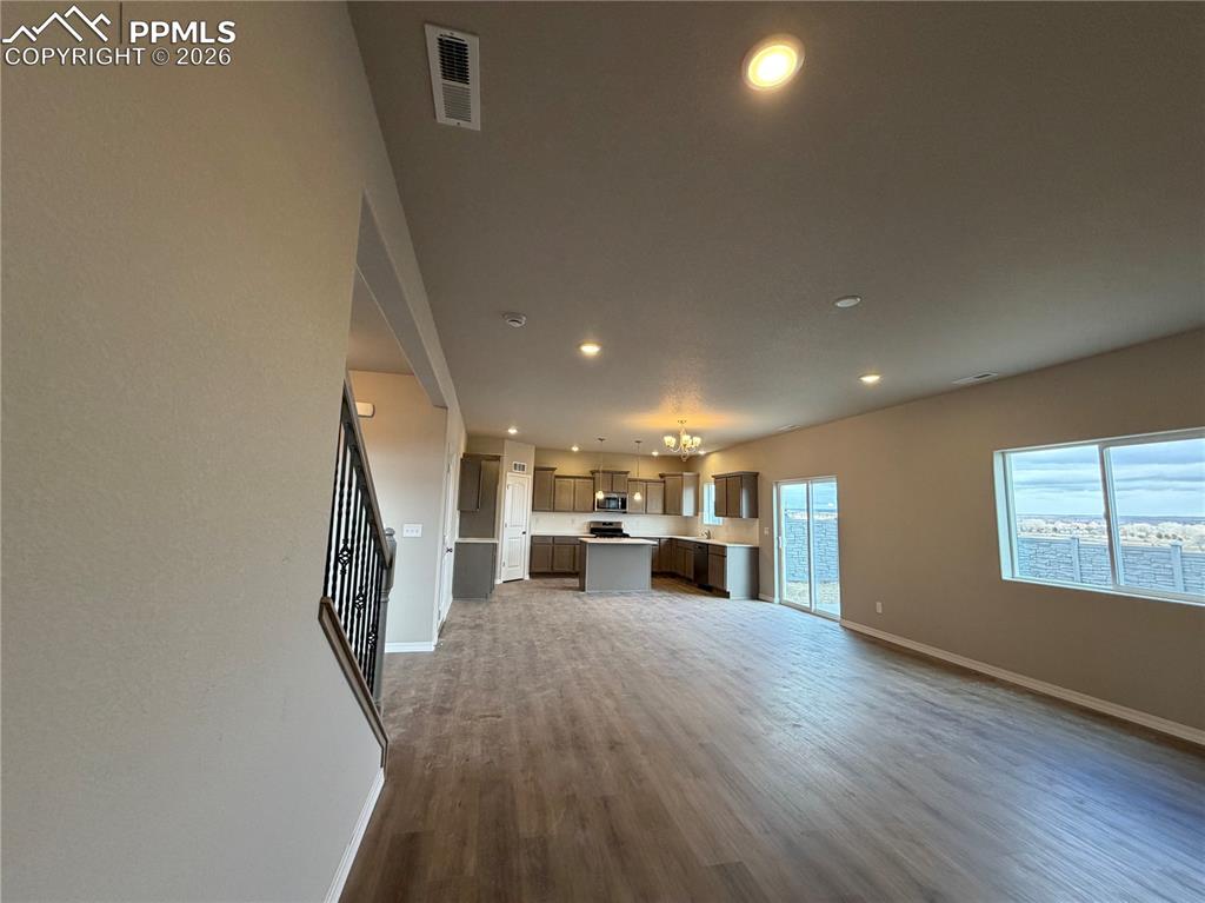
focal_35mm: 14
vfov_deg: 85.6
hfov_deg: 102.1
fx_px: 487
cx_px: 602
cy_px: 452
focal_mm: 2.22
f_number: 2.2
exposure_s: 1/120
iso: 200
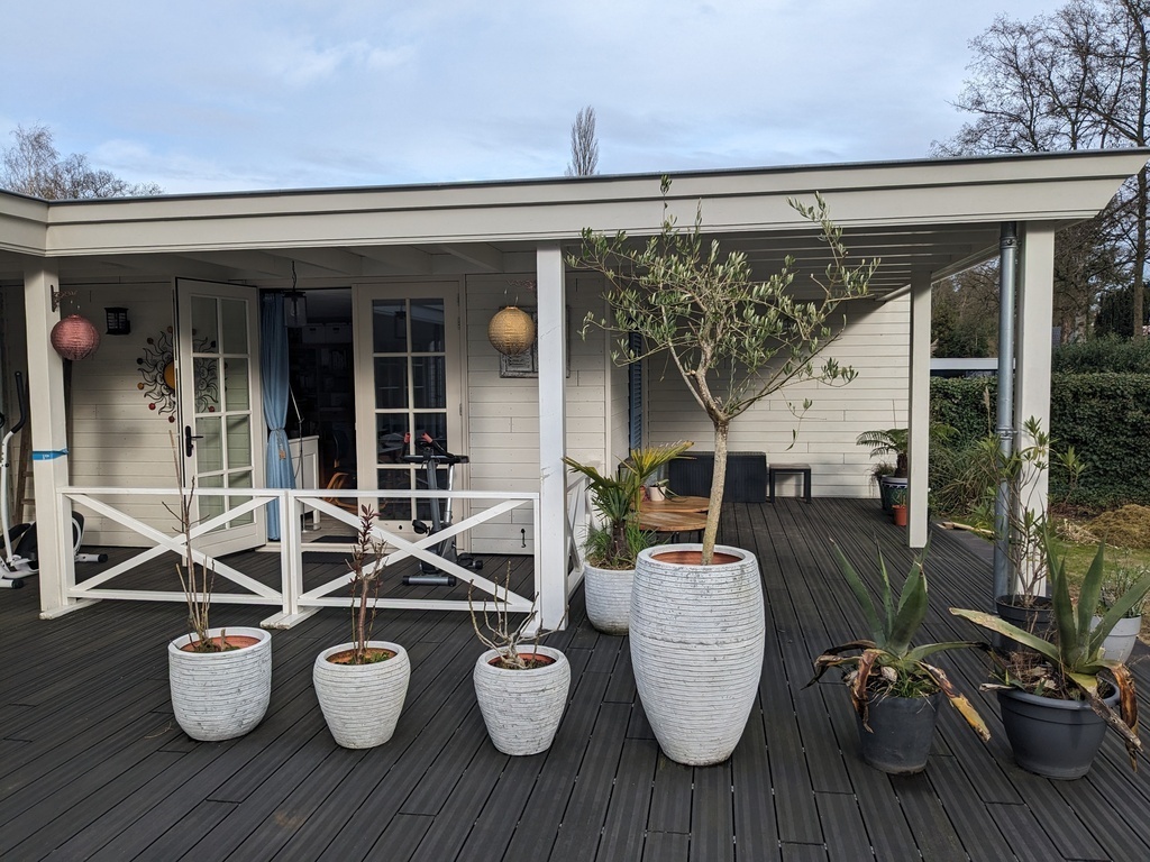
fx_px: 897
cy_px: 431
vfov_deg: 51.4
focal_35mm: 27
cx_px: 575
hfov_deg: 65.3
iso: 58
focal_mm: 4.38
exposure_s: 1/1376
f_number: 1.73
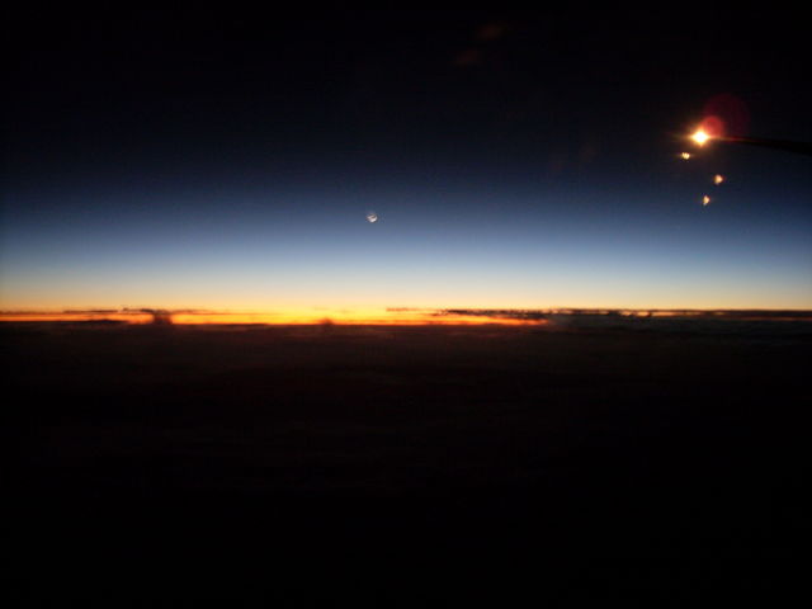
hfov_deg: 49.0
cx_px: 406
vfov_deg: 37.7
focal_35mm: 38
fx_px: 891
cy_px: 304
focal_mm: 6.3
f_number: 3
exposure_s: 1/1.43
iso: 200
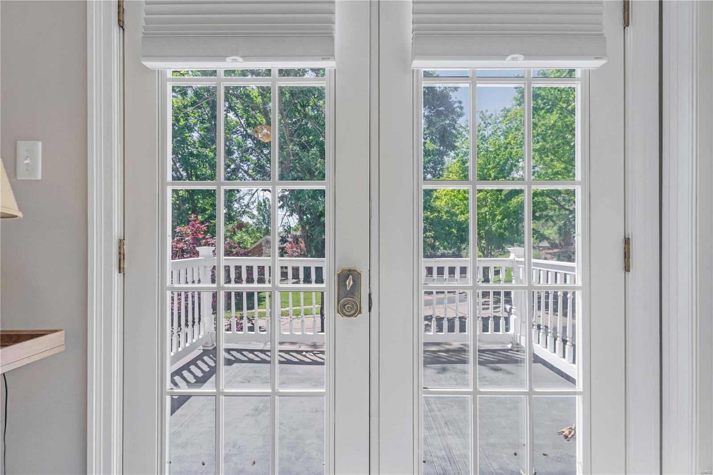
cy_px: 238
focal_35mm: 16
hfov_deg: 96.7
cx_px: 356
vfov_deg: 73.7
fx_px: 317
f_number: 7.1
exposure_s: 1/160
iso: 400
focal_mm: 16
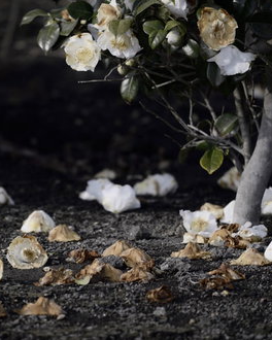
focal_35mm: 284
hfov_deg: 5.4
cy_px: 171
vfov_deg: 6.8
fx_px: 2858
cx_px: 82
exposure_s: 1/500
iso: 100
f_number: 4
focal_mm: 200
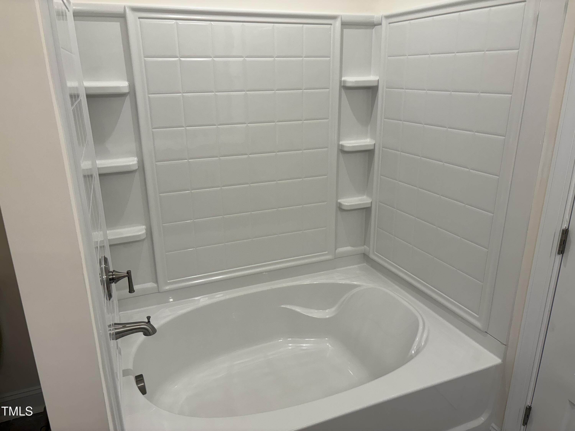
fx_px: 432
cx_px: 288
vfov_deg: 53.1
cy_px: 216
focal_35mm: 26
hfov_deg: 67.3
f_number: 1.6
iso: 80
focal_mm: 5.96
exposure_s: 1/120
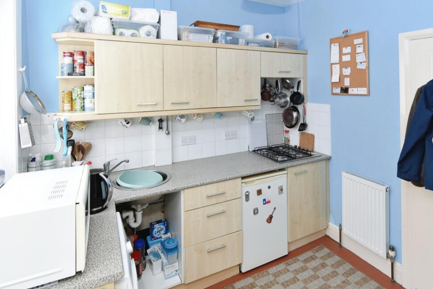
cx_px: 221
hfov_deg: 86.9
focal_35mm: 19
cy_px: 141
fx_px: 229
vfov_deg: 64.6
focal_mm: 18
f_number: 4.8
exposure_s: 1/90
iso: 400
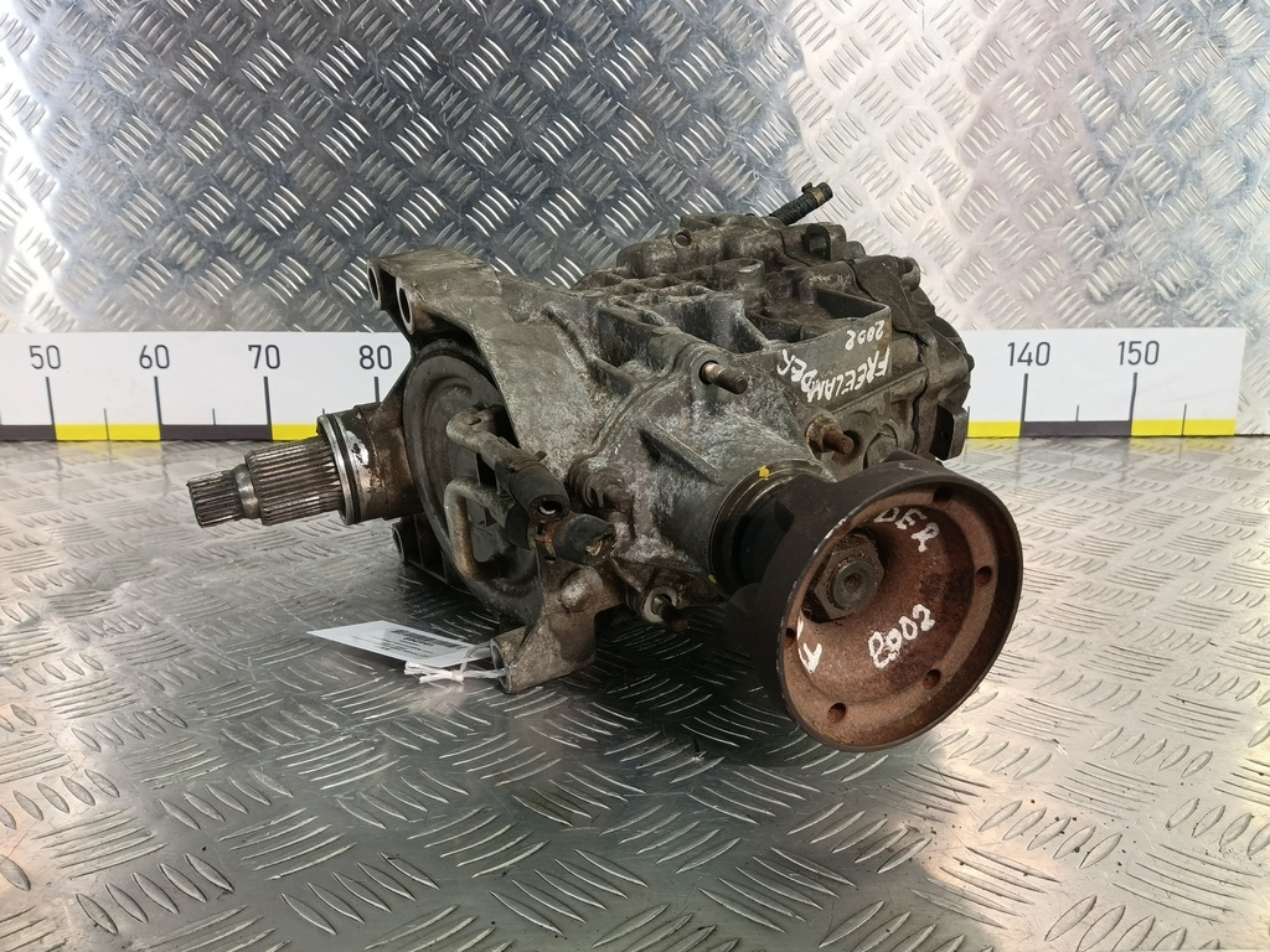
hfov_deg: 73.9
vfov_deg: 58.9
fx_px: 844
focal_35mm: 23
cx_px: 635
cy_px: 476
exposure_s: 1/100
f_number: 1.6
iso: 126
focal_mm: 4.11
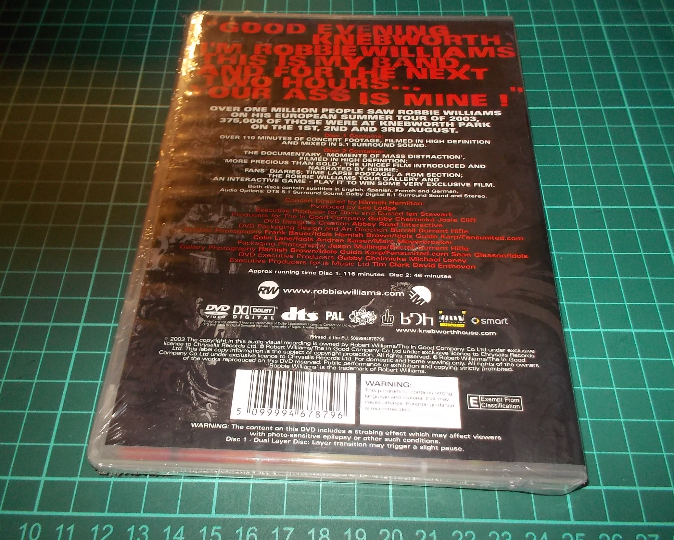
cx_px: 328
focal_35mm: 31
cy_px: 273
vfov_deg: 47.1
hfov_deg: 57.2
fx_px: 618
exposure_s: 1/30
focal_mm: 4.1
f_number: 3.3
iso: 200
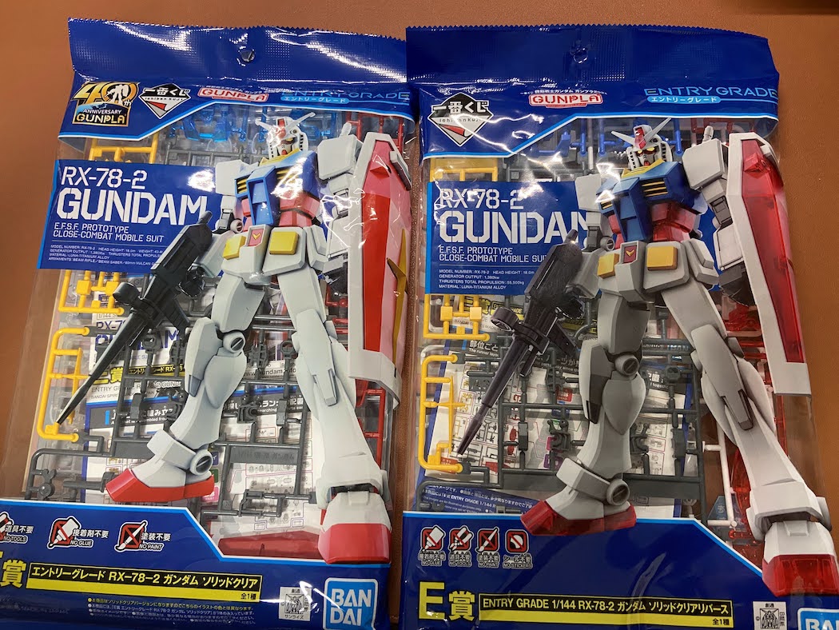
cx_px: 420
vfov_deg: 53.1
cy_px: 315
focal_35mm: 26
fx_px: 630
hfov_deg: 67.3
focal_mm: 4.25
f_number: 1.8
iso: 200
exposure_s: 1/60
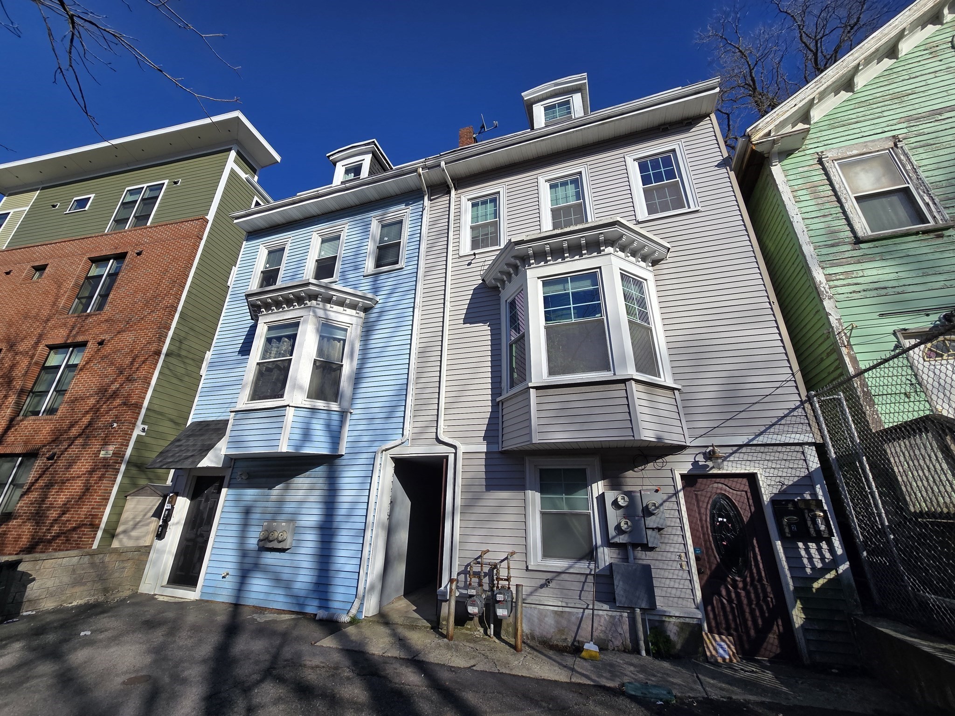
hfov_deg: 106.2
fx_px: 359
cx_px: 478
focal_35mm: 13
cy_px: 358
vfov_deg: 89.9
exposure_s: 1/2643
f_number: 2.2
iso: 50
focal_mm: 2.2
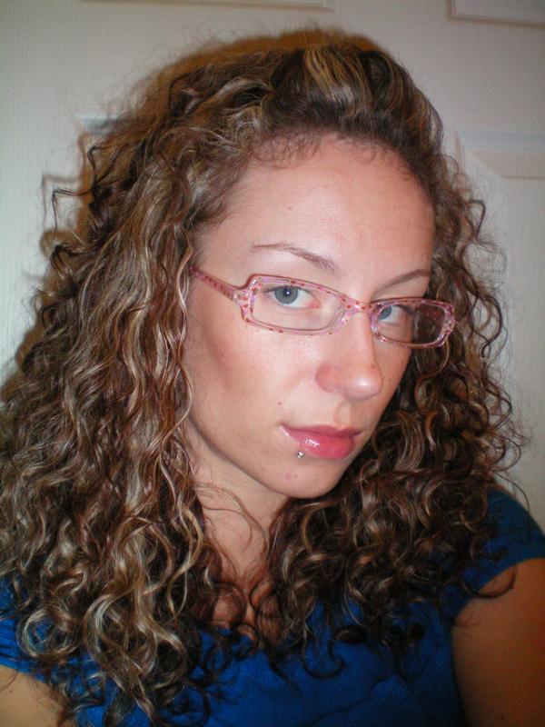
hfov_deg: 37.7
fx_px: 798
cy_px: 364
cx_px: 272
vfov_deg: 49.0
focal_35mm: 38
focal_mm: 6.3
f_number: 3.1
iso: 200
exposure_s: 1/60
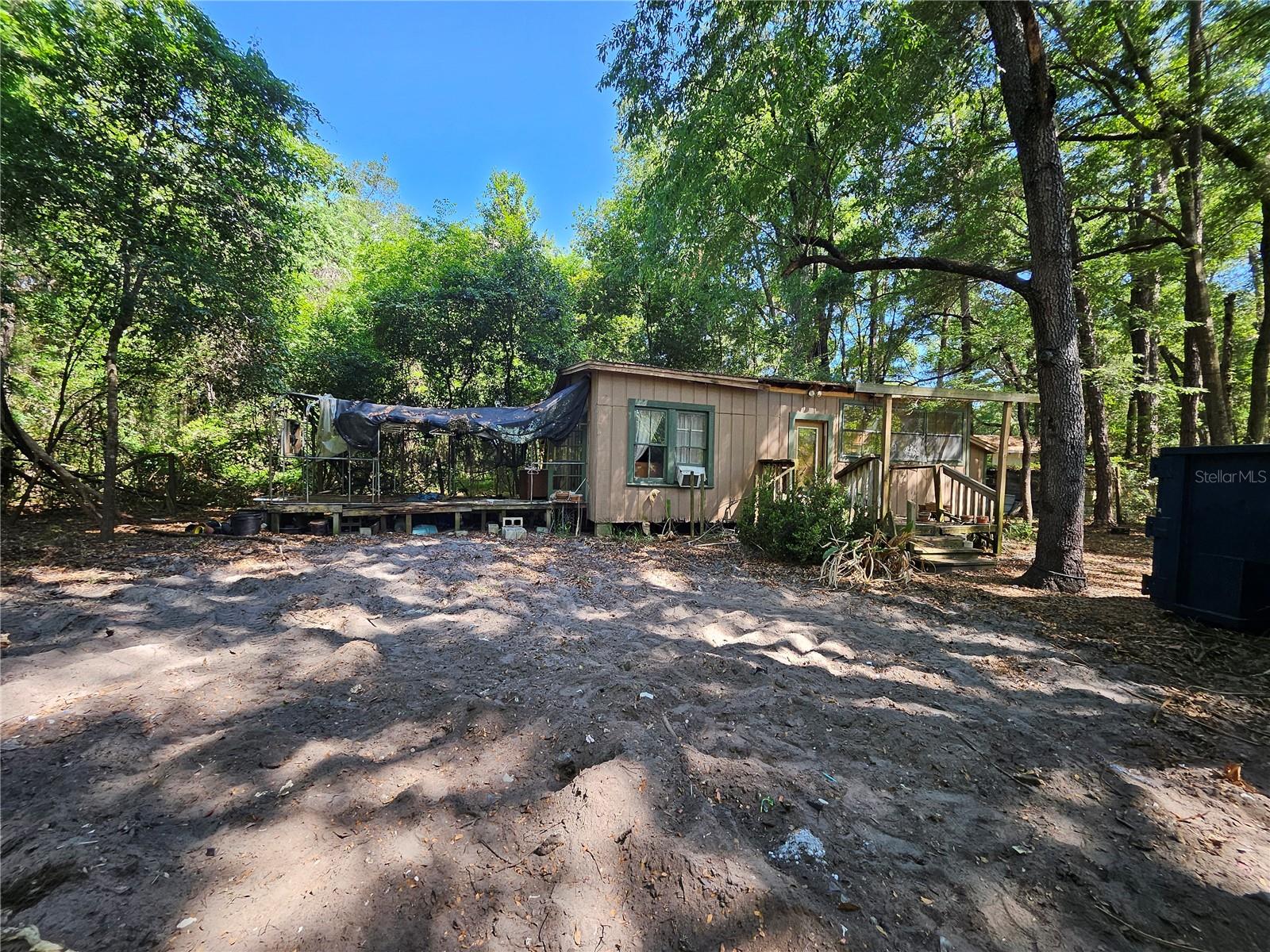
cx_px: 635
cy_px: 476
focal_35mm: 13
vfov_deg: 89.9
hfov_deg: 106.2
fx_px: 477
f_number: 2.2
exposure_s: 1/120
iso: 32
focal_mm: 1.74
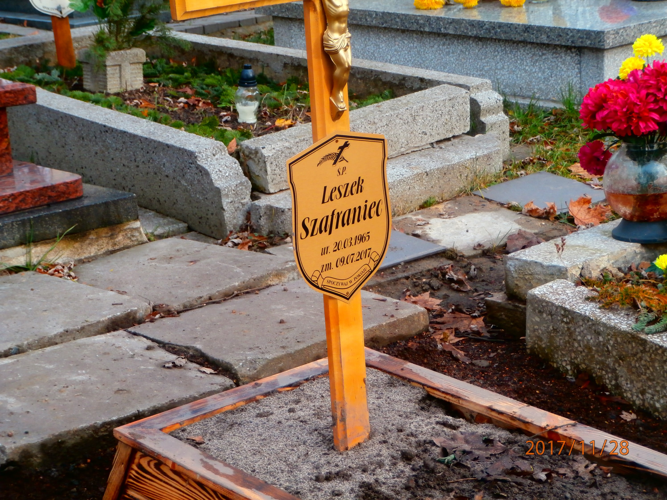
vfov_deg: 17.2
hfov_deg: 22.8
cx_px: 334
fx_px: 1657
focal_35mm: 86
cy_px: 250
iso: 125
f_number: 5
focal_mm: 15.16
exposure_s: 1/100
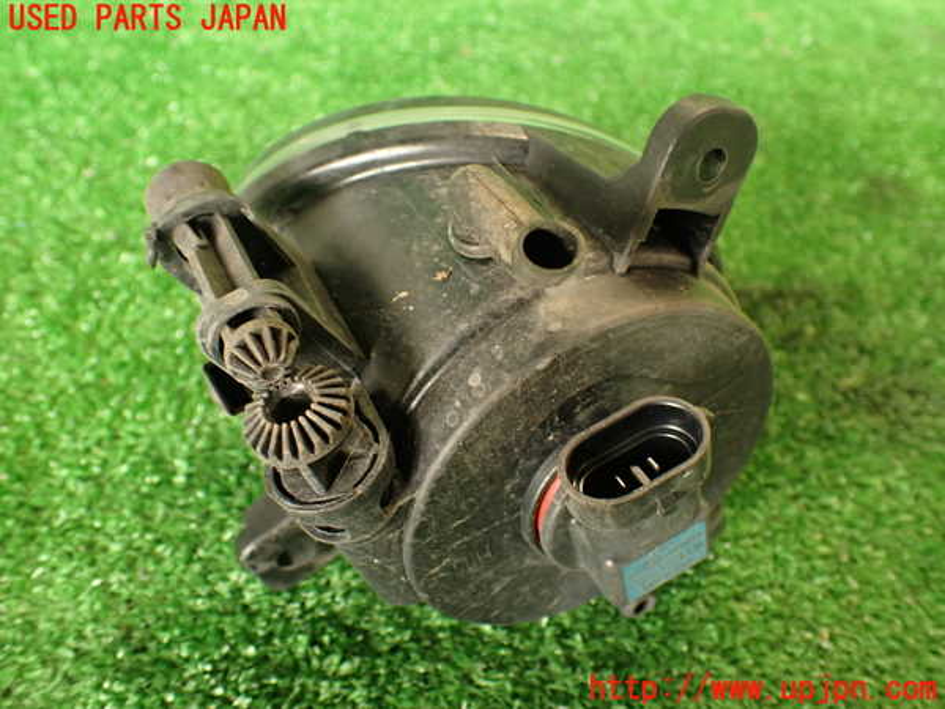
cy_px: 354
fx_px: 874
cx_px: 472
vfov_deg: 44.2
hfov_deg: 56.8
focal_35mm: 32
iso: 250
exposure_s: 1/30
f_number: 2.4
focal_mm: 5.79
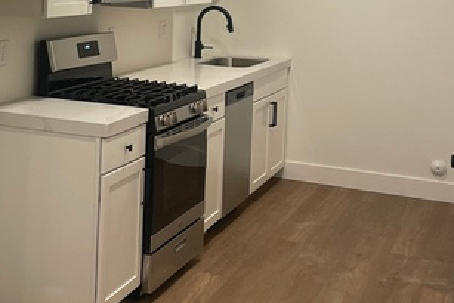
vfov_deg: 20.1
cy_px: -16
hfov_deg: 30.4
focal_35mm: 65
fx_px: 820
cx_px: 112
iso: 100
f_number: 1.6
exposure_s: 1/120
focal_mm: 5.1
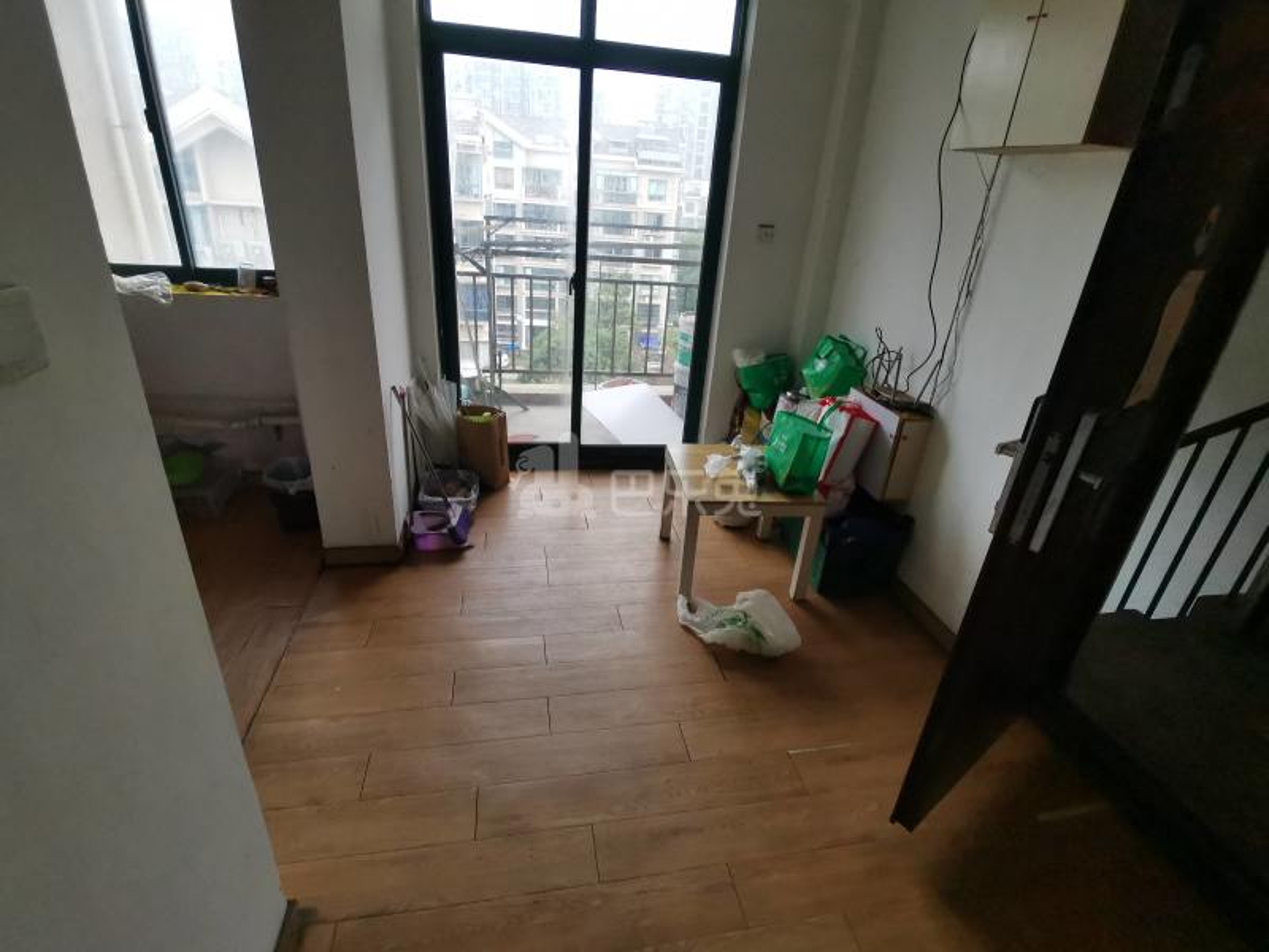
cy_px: 476
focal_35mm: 17
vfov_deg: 74.7
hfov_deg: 91.0
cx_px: 634
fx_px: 623
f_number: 2.2
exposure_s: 1/33.3
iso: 200
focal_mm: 2.23
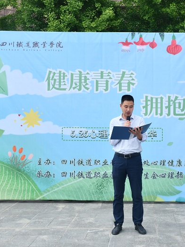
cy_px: 124
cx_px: 140
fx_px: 377
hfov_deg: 27.2
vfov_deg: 36.2
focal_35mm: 53
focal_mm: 24
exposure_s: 1/160
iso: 400
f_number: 6.3
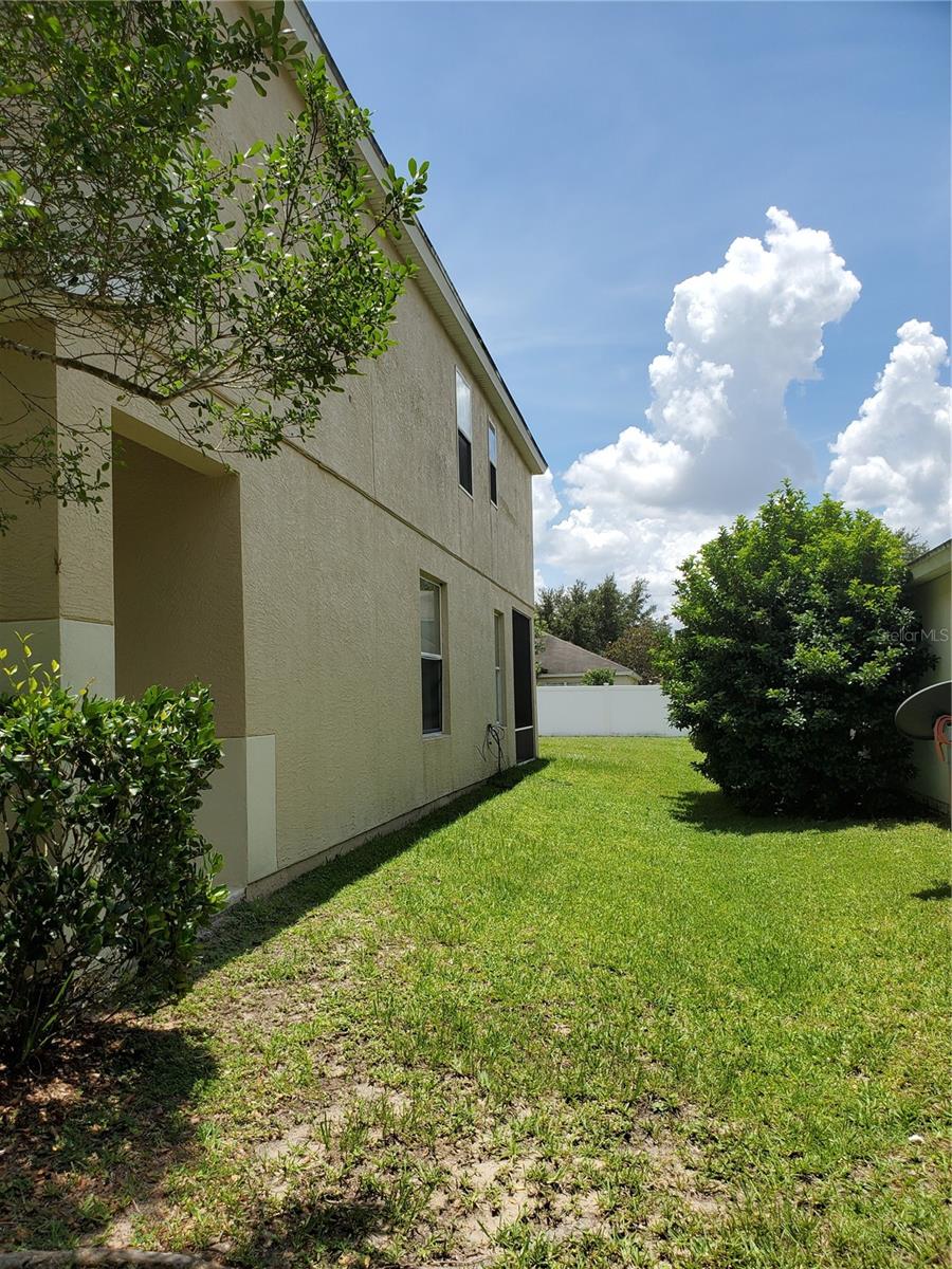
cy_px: 634
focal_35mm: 26
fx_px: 953
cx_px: 476
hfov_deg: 53.1
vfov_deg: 67.3
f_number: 2.4
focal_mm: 4.3
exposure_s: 1/1765
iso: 50
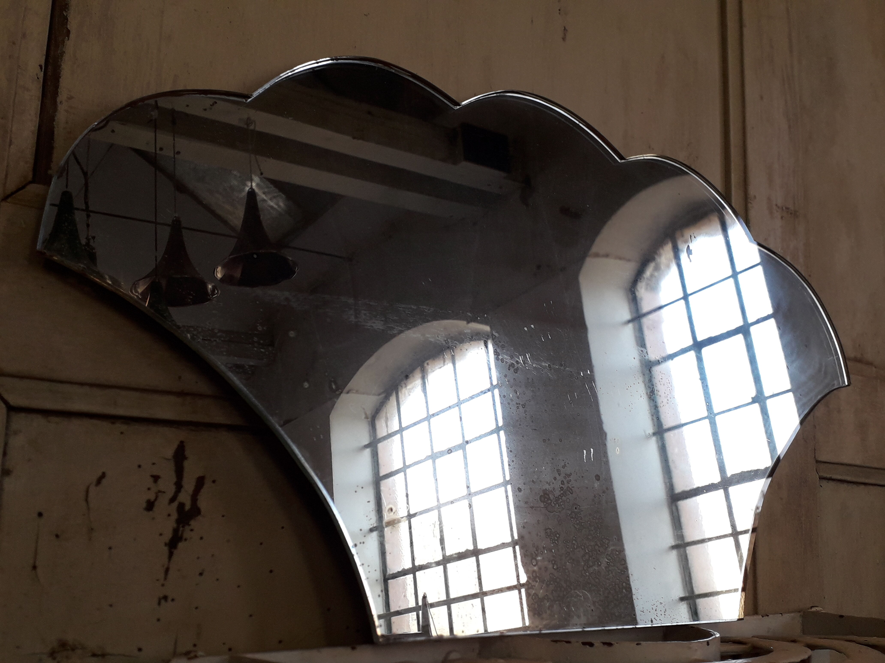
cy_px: 332
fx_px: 690
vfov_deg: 51.4
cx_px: 442
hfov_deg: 65.3
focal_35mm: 27
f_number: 1.9
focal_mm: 3.6
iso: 50
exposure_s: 1/100
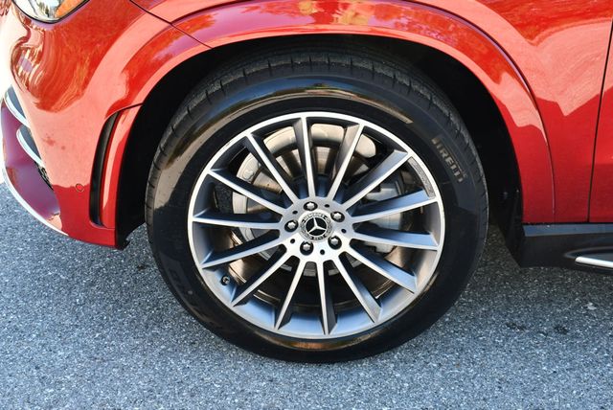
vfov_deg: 28.1
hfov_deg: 41.1
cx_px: 306
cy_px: 205
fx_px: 818
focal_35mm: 48
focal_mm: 24
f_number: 5.6
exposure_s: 1/250
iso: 400
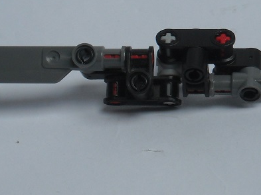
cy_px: 97
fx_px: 1612
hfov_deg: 9.2
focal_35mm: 214
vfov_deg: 6.9
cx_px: 173
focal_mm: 17.1
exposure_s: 1/125
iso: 161
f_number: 4.7
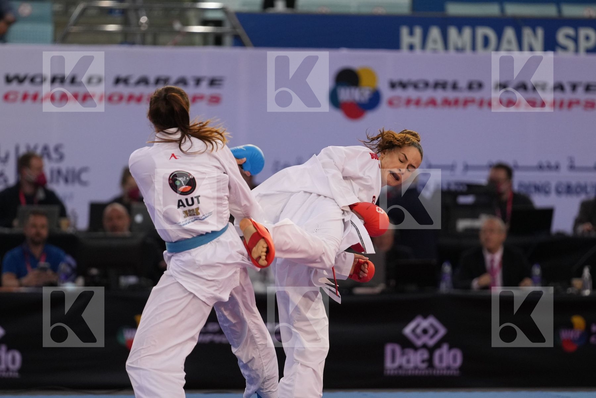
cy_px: 199
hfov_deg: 6.9
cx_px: 298
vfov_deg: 4.6
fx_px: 4966
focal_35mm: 300
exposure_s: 1/1000
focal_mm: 200
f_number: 2.8
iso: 1600
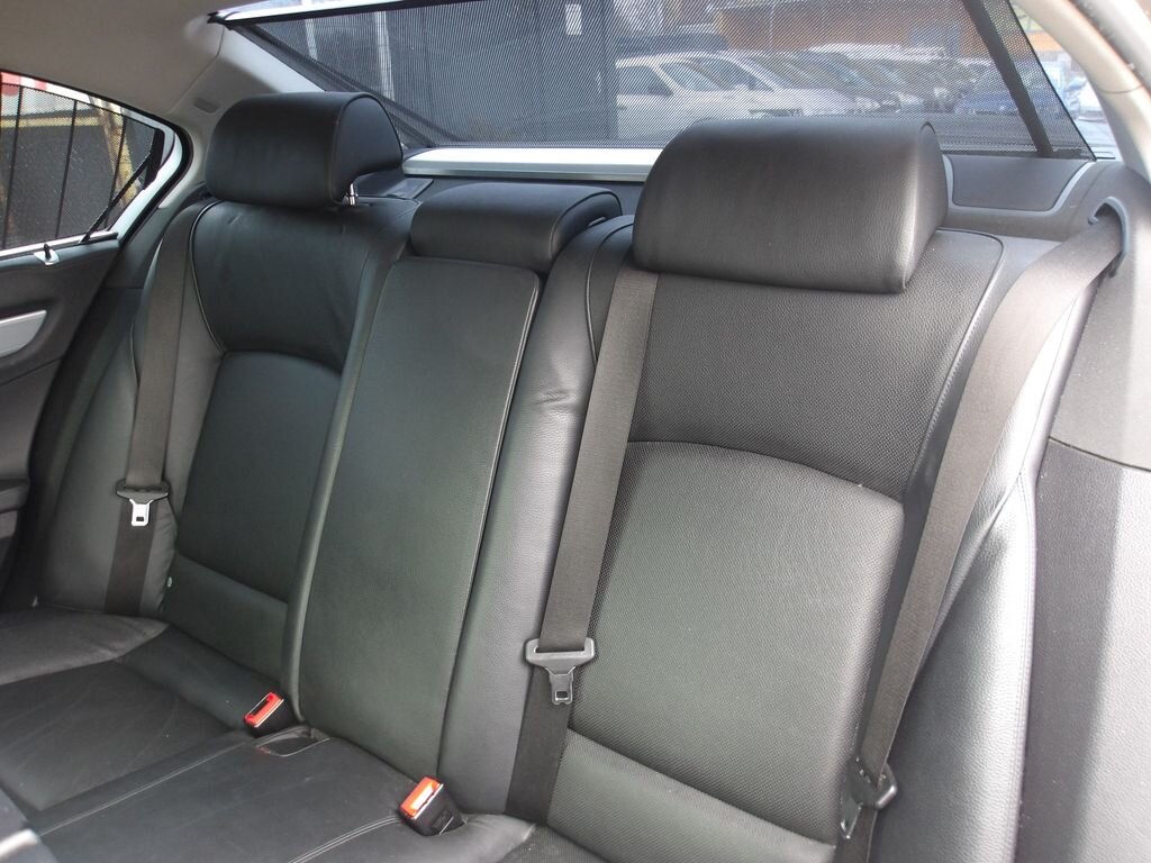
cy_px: 432
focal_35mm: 27
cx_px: 576
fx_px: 898
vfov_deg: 51.4
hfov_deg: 65.3
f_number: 3
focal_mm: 4.9
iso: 200
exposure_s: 1/22
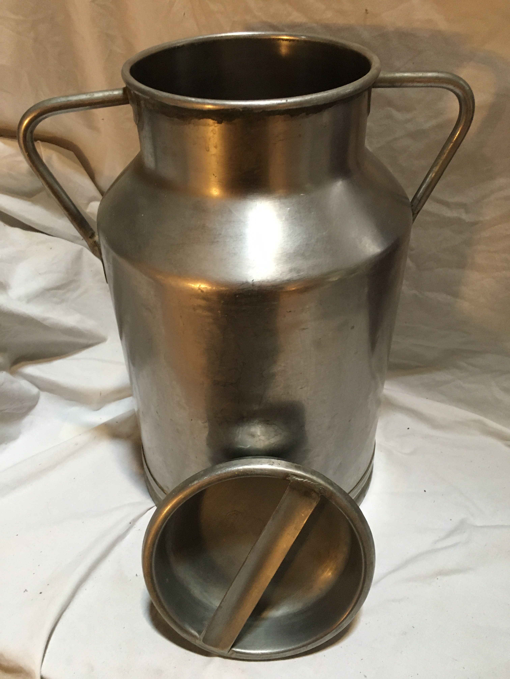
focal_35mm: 29
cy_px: 340
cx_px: 255
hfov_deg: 48.2
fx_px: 570
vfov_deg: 61.7
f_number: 2.2
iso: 200
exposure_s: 1/20
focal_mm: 4.15
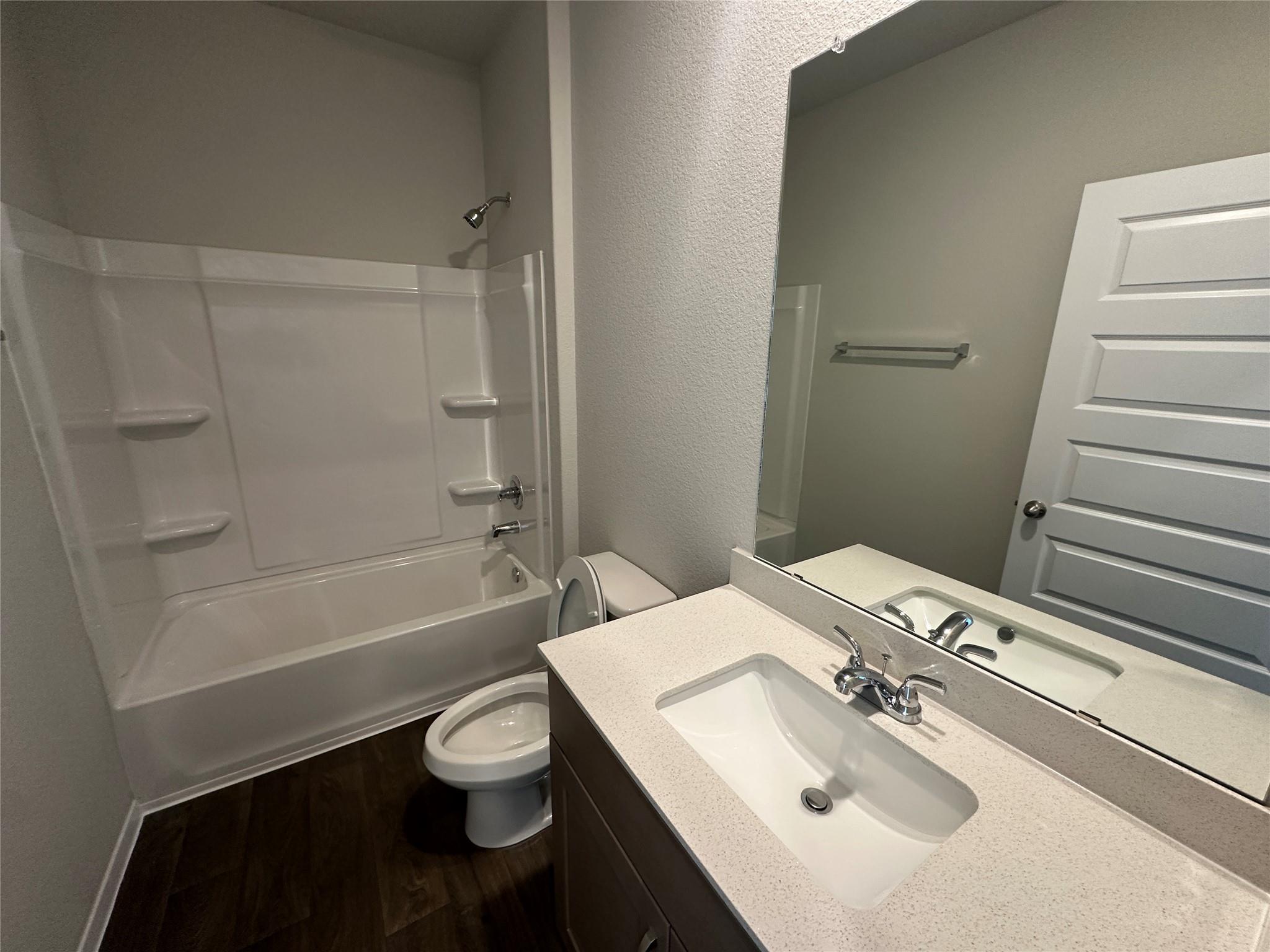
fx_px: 514
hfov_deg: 102.1
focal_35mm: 14
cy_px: 476
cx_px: 635
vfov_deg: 85.7
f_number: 2.2
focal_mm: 2.22
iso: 200
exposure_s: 1/60
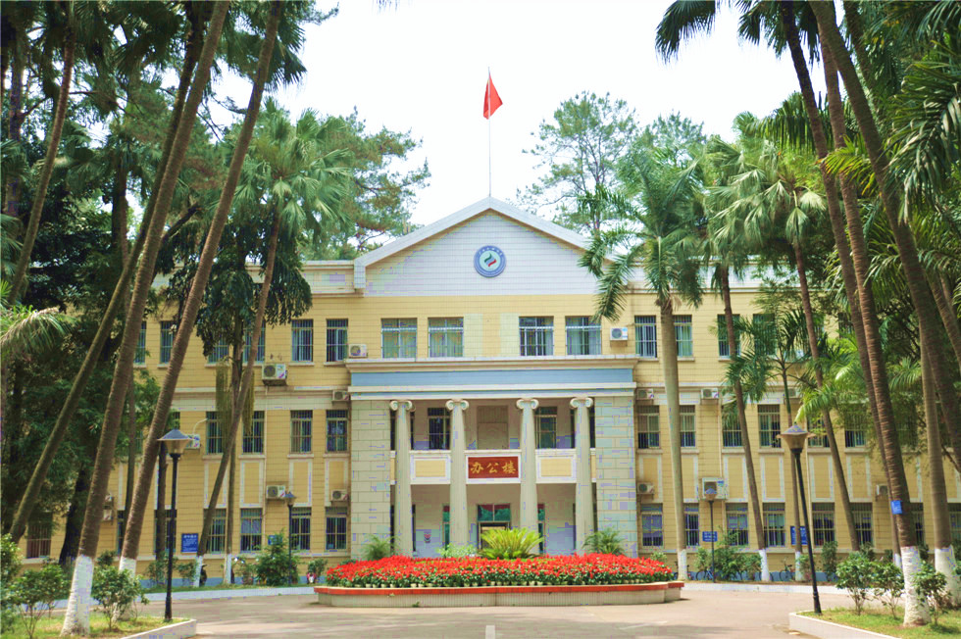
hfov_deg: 39.6
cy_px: 320
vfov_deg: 27.0
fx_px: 1334
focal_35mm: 50
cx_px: 480
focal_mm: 50
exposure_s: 1/4000
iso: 640
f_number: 4
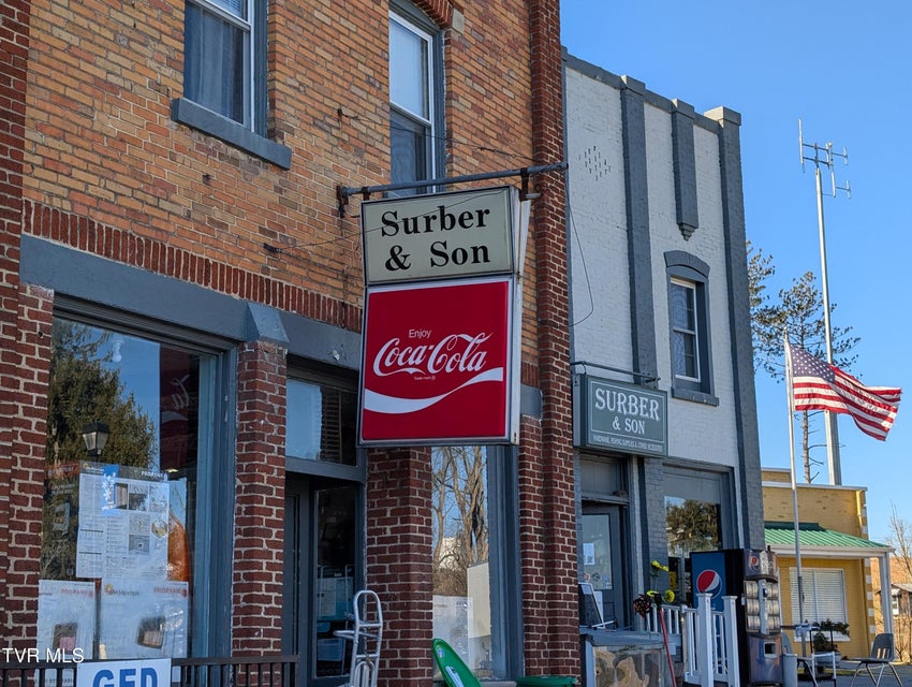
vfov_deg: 29.7
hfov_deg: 38.9
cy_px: 344
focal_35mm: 49
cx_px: 456
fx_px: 1293
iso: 21
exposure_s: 1/765
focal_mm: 6.9
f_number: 1.68
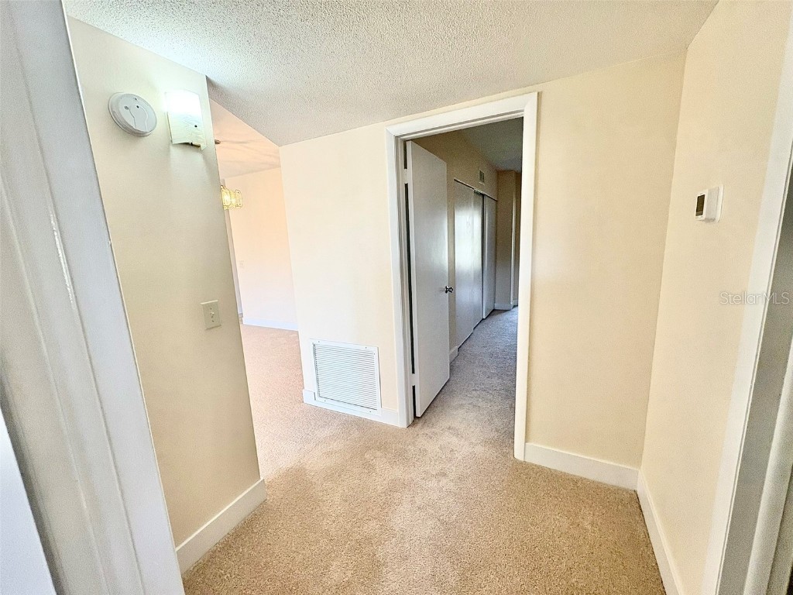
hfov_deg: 102.1
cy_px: 298
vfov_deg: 85.7
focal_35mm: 14
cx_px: 396
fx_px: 321
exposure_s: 1/120
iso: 80
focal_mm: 2.22
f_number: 2.2
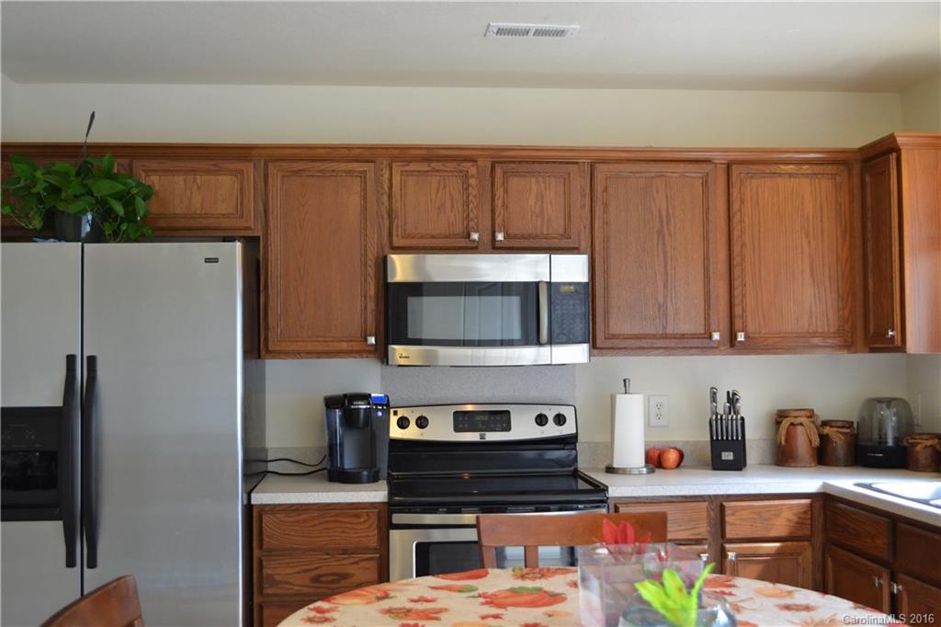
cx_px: 470
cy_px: 314
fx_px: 1019
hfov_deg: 49.6
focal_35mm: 39
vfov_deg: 34.2
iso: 720
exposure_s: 1/60
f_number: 4.2
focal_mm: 26
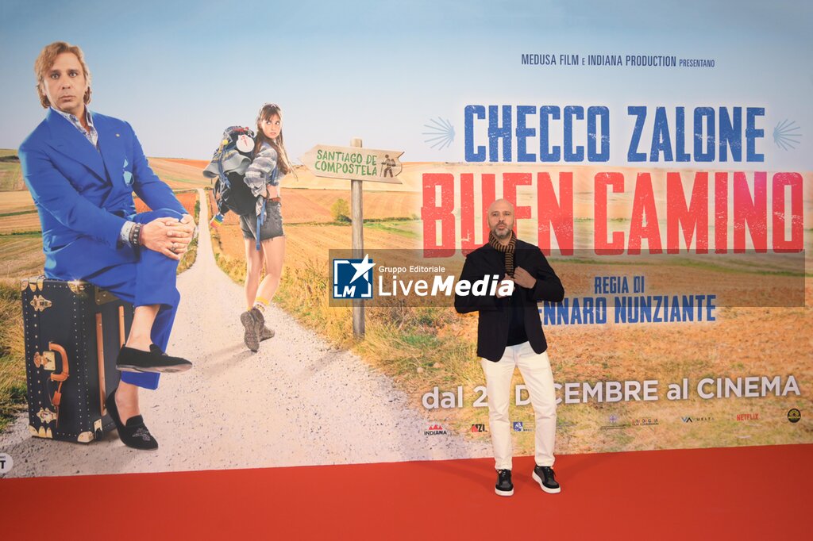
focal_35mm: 34
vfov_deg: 38.9
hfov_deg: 55.8
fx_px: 768
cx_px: 406
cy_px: 270
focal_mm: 34
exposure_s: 1/400
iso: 2000
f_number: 4.5
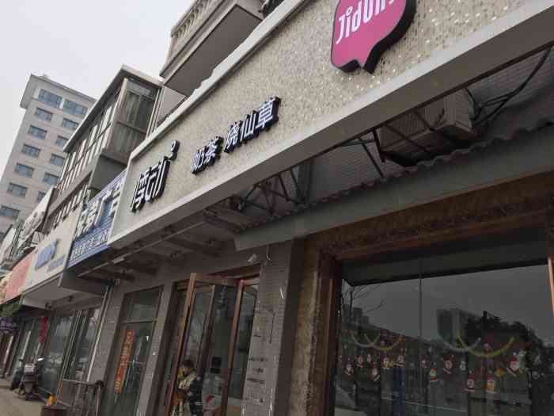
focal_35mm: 29
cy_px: 208
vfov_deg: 48.2
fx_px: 464
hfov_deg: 61.7
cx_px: 277
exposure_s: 1/898
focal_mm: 4.15
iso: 32
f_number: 2.2
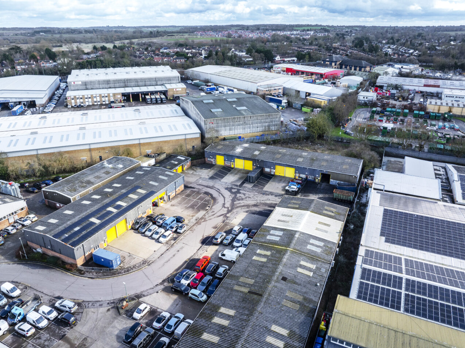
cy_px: 175
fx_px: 336
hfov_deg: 69.4
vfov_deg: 54.9
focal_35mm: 25
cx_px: 228
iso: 100
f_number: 6.3
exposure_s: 1/120
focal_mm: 12.29
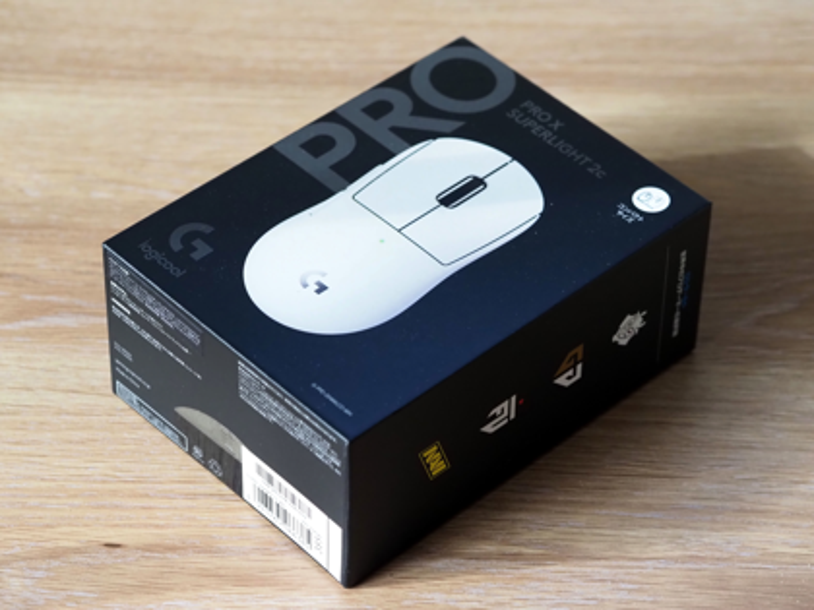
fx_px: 2822
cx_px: 407
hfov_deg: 16.4
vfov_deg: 12.3
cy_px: 305
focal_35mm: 120
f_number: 4
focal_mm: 60
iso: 2000
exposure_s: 1/160
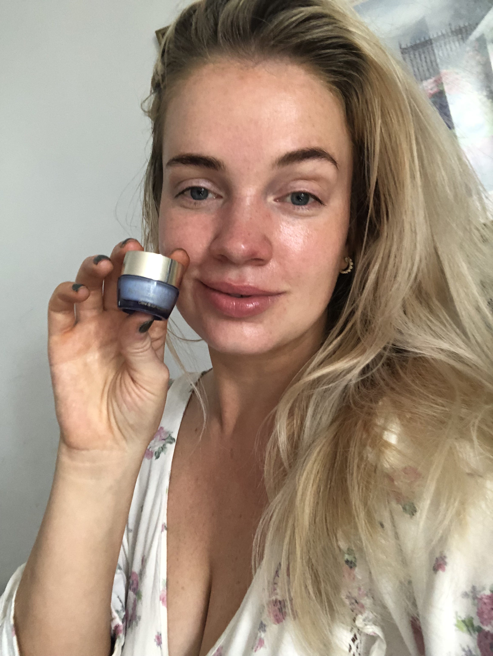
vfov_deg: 56.8
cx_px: 246
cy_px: 328
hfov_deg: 44.2
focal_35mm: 32
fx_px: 607
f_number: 2.2
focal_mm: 2.87
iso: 200
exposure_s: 1/60
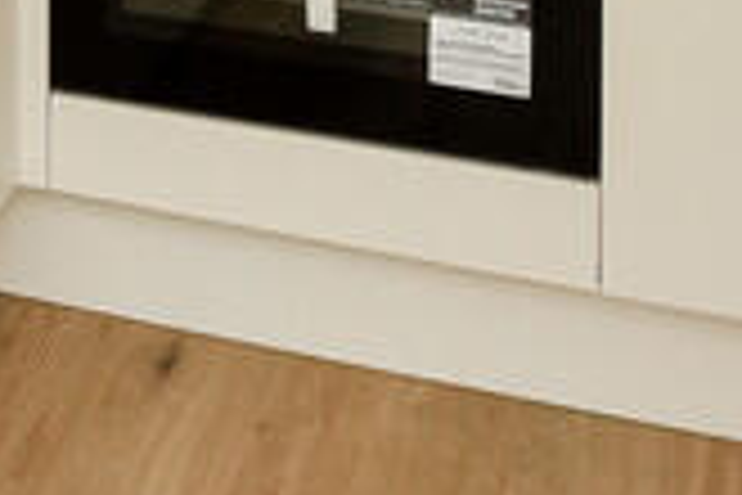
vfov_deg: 12.0
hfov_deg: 22.4
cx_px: -9
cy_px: -756
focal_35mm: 87
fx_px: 1793
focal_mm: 14
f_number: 10
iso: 200
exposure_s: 1/15
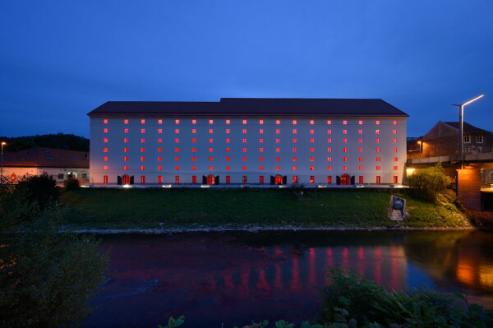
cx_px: 246
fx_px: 192
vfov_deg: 81.1
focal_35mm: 14
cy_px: 164
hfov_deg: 104.3
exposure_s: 2
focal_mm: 14
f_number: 8
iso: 400
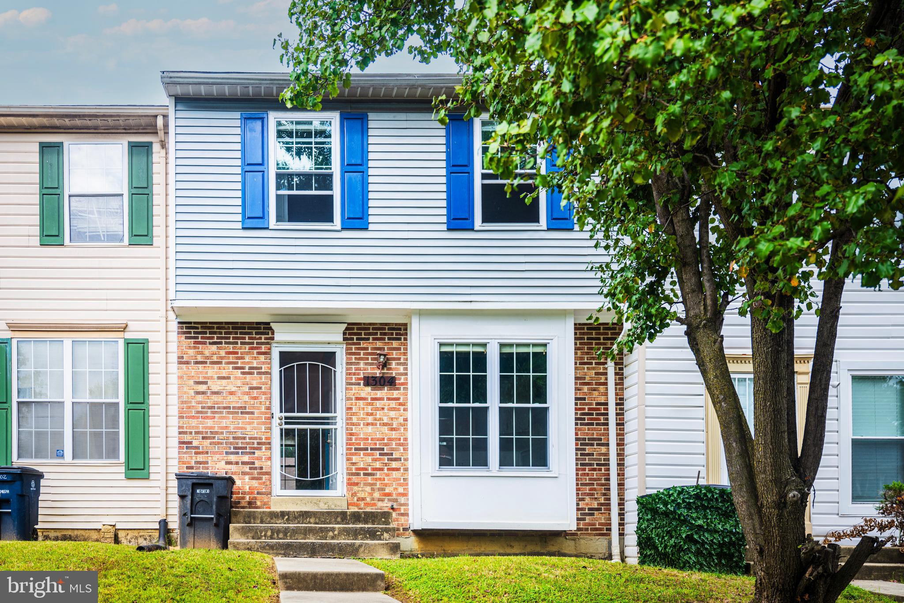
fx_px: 816
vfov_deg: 40.5
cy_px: 302
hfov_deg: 58.0
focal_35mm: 32
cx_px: 452
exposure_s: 1/500
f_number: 2.8
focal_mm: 32.5
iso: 100
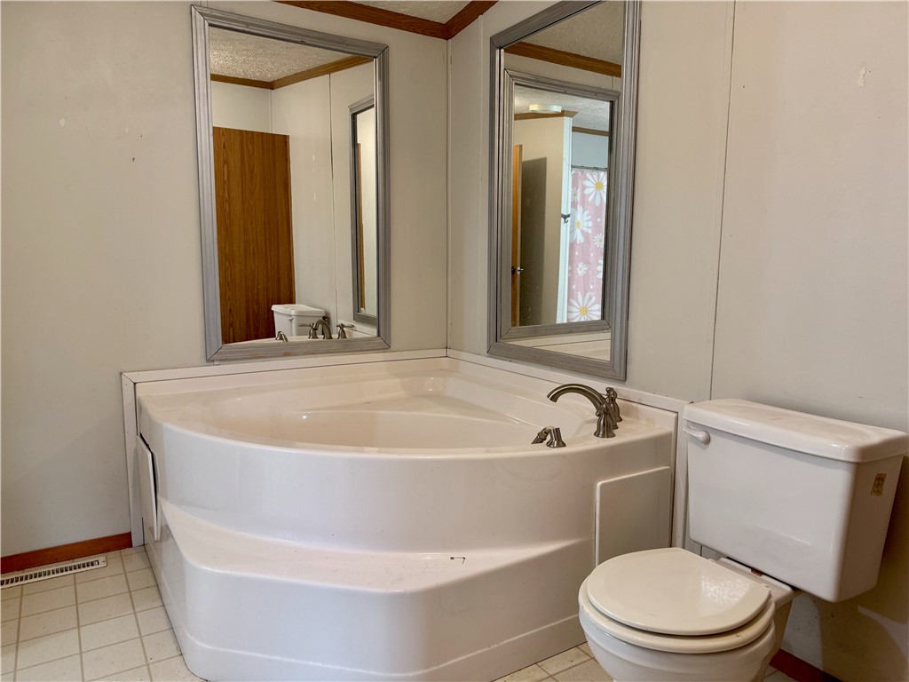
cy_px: 341
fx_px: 630
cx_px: 454
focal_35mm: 24
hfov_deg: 71.6
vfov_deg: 56.8
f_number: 1.78
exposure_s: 1/60
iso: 160
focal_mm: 6.76
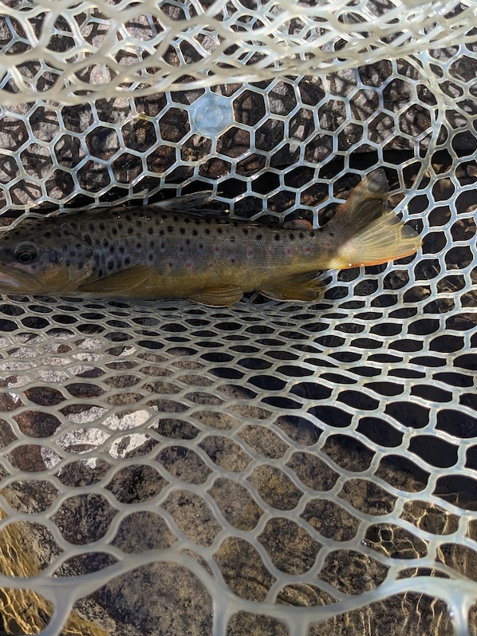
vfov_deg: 45.3
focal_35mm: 41
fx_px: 753
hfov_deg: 34.6
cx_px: 136
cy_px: 228
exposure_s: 1/1560
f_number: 1.73
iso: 48
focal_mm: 4.38
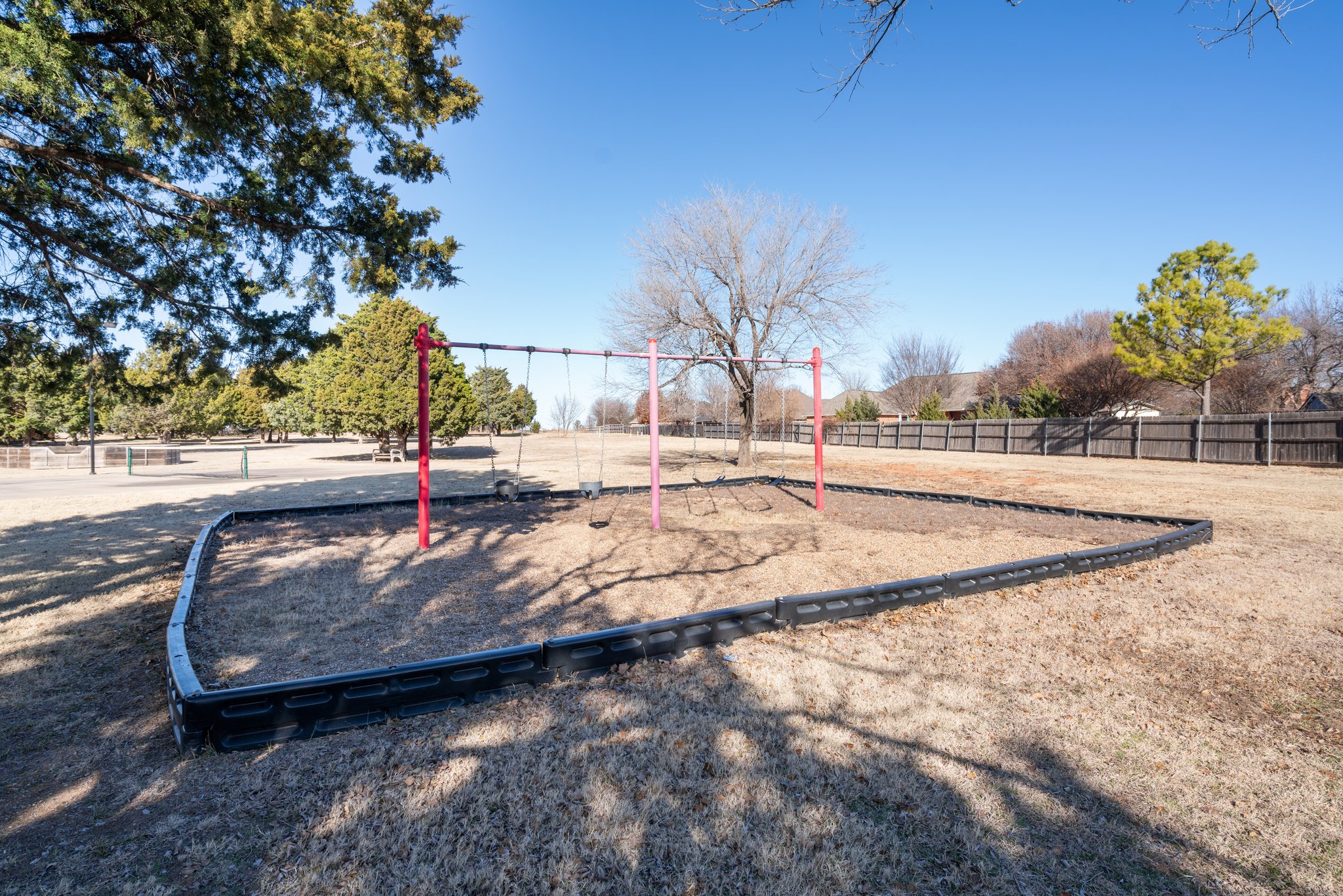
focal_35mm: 19
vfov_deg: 64.6
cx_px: 672
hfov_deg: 86.9
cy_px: 448
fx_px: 709
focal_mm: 19
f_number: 7.1
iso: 200
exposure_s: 1/200
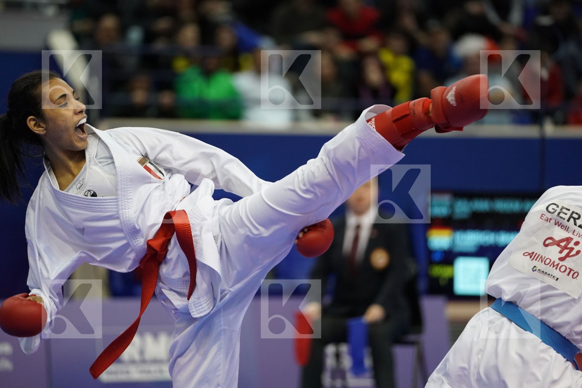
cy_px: 194
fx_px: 3007
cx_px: 291
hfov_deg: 11.1
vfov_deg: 7.4
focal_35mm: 186
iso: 4000
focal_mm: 186
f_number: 2.8
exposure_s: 1/1000
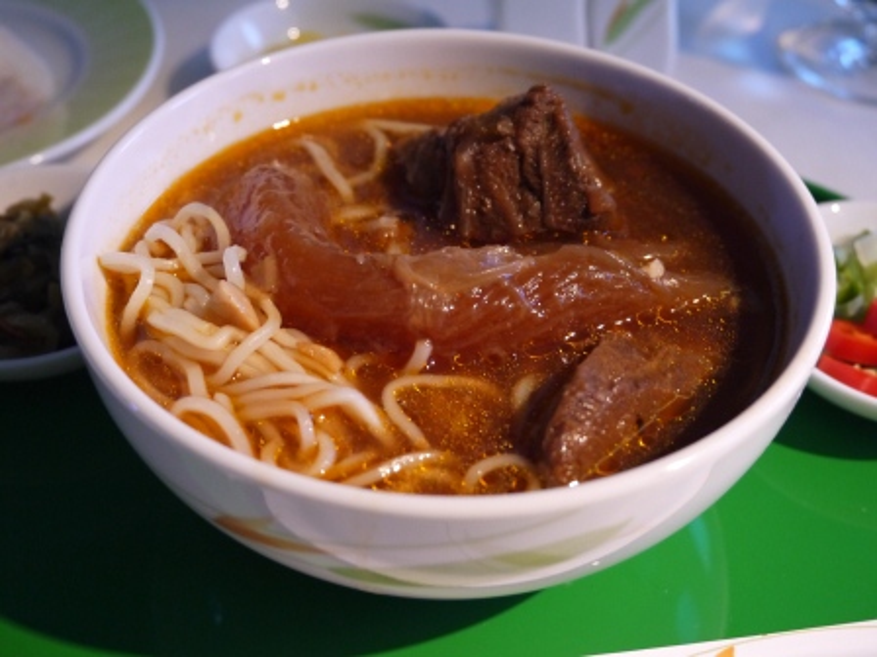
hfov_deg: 41.2
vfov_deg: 31.5
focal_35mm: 46
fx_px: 1165
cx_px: 438
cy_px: 328
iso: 1000
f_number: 4.8
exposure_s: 1/60
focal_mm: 23
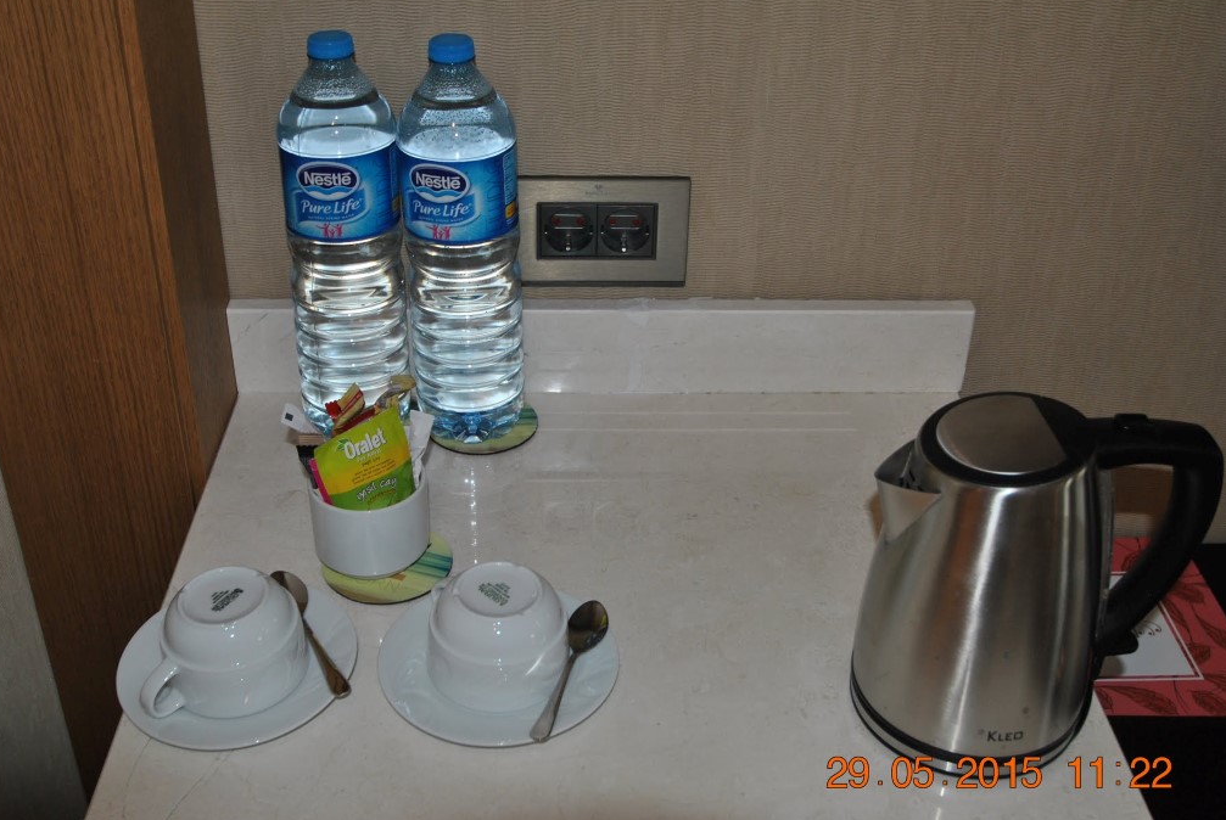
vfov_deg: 32.7
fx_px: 1398
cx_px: 607
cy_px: 376
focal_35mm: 41
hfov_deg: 47.4
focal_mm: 24
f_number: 4.5
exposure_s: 1/60
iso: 200
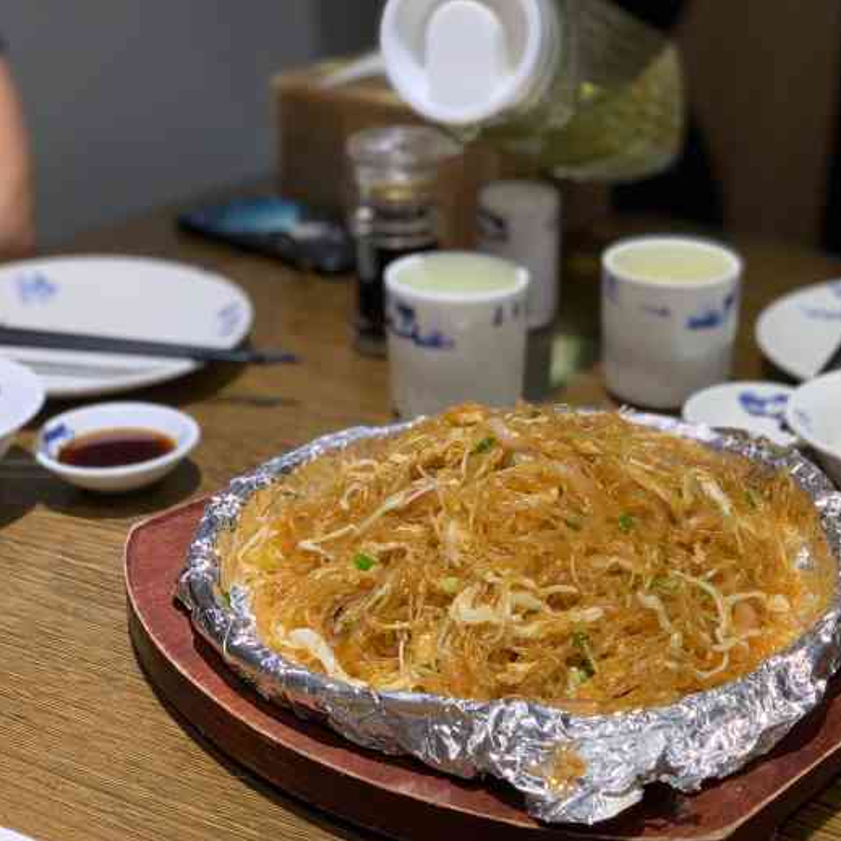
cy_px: 424
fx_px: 1704
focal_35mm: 62
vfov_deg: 27.7
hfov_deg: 27.5
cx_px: 564
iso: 80
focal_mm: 6
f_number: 2.4
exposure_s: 1/50
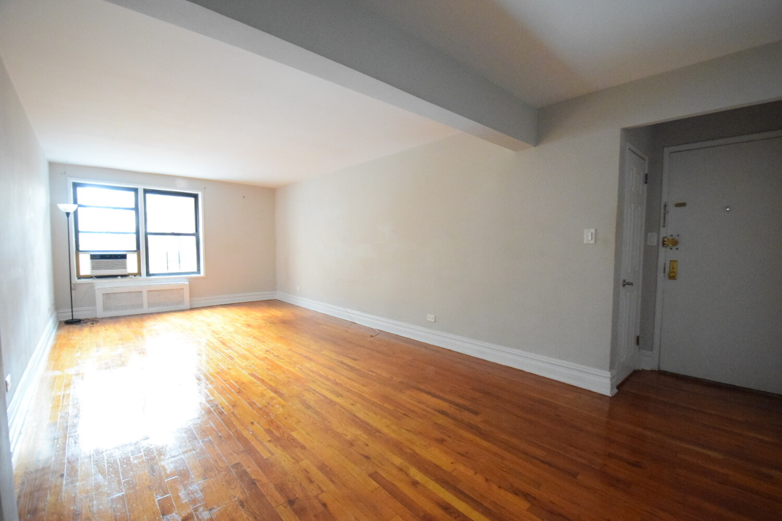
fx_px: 326
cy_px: 260
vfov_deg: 77.3
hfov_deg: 100.4
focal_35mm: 15
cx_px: 391
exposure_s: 1/60
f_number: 3.5
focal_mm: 10
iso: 6400
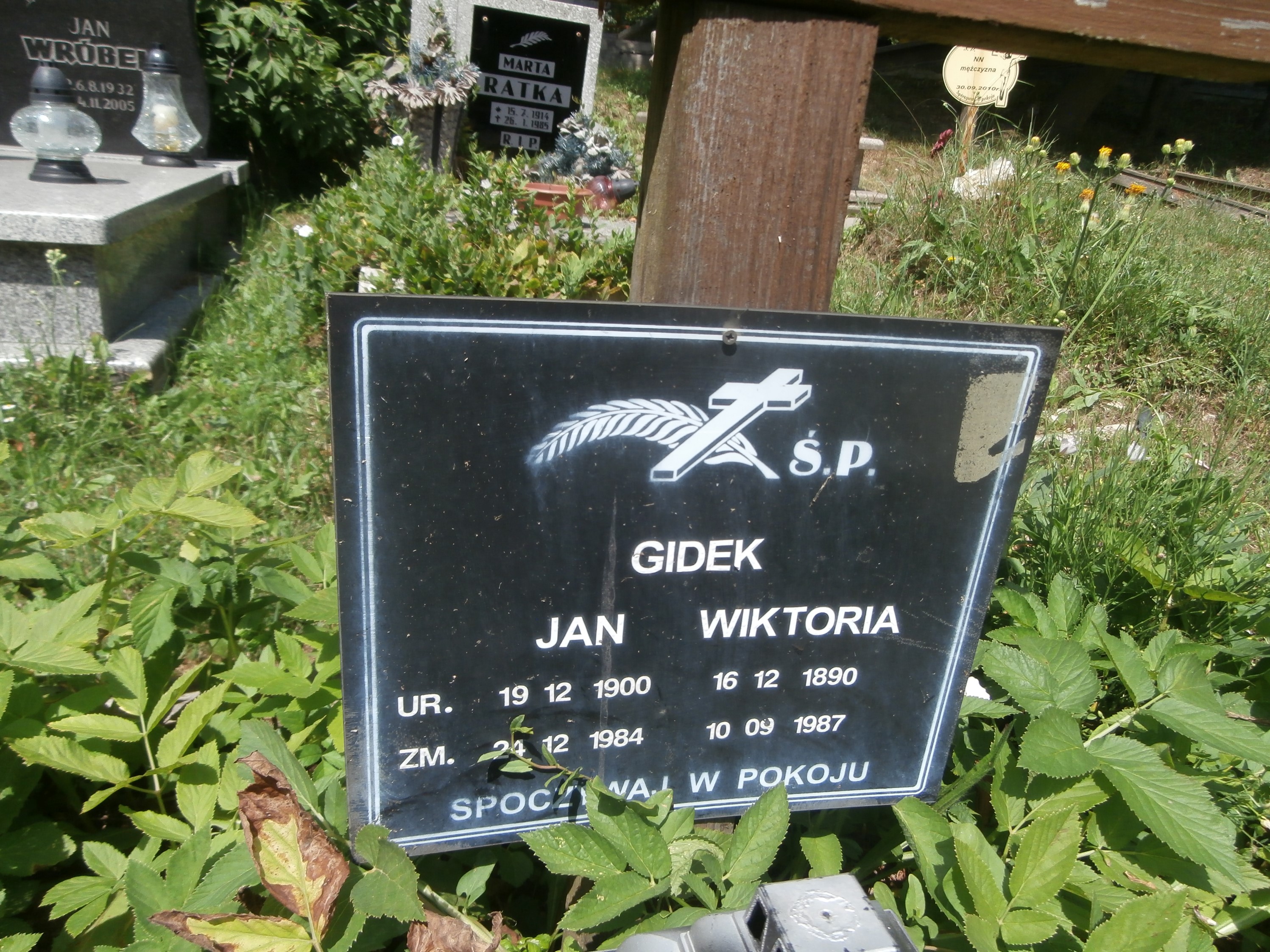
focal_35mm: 24
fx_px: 880
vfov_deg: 56.8
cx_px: 635
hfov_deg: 71.6
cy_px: 476
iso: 100
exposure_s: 1/800
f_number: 3
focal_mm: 4.2
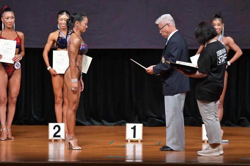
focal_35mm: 272
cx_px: 125
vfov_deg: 5.0
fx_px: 1888
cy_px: 83
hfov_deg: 7.6
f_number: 5.6
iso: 5000
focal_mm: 180
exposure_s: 1/400
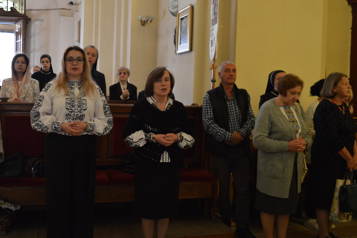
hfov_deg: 53.9
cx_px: 136
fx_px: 347
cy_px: 118
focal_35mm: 35
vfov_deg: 37.8
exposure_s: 1/25
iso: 400
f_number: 3.5
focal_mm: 18
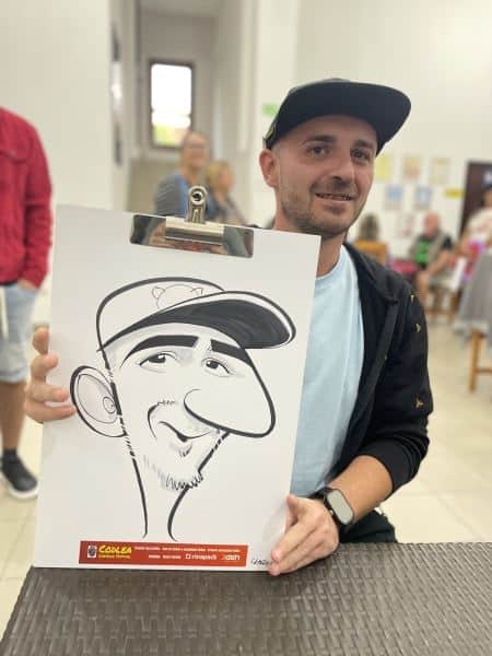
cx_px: 246
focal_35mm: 26
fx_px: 493
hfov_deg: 53.1
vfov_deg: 67.3
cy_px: 328
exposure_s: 1/50
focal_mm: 4.2
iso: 200
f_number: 1.6
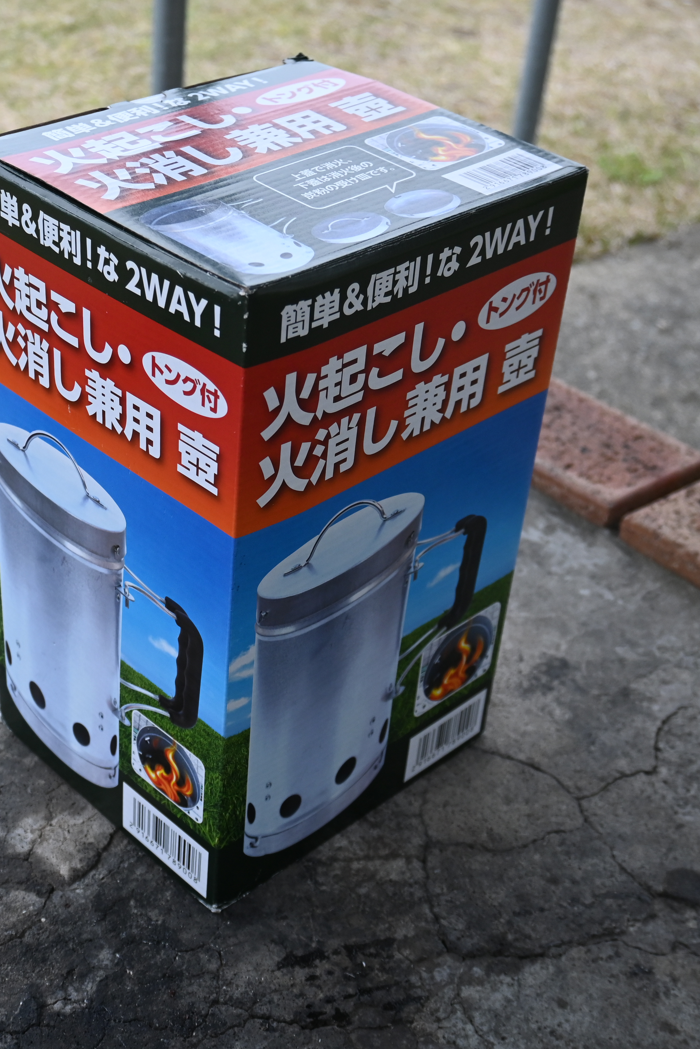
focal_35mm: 49
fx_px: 1440
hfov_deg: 27.2
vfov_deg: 40.1
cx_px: 239
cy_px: 524
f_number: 4
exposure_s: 1/250
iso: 360
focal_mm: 21.5
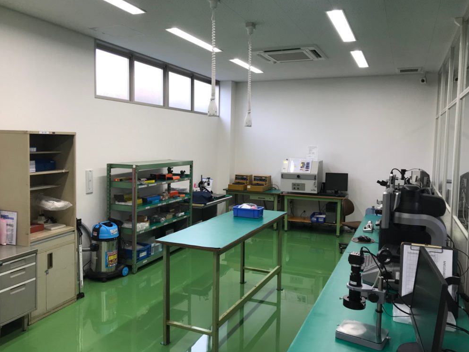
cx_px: 234
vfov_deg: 48.2
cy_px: 171
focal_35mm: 29
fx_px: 393
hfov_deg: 61.7
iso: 32
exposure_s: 1/120
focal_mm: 3.99
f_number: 1.8
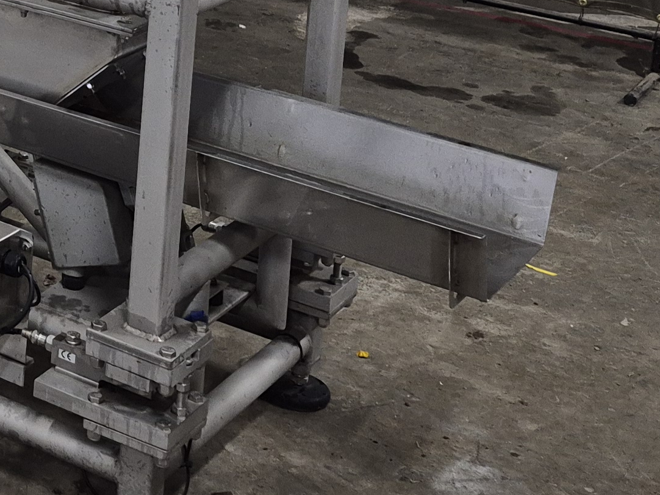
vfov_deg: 15.8
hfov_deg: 20.7
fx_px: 1621
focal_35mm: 85
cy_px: -265
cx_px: -229
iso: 200
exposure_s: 1/120
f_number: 1.8
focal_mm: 5.4
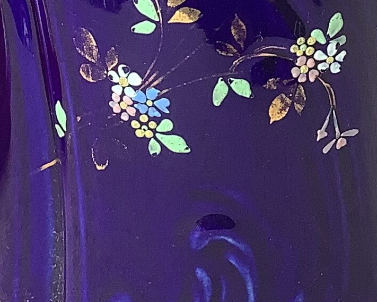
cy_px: -71
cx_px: 273
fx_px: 1550
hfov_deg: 13.8
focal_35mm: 139
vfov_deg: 10.9
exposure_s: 1/60
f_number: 2.4
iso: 50
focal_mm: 3.3
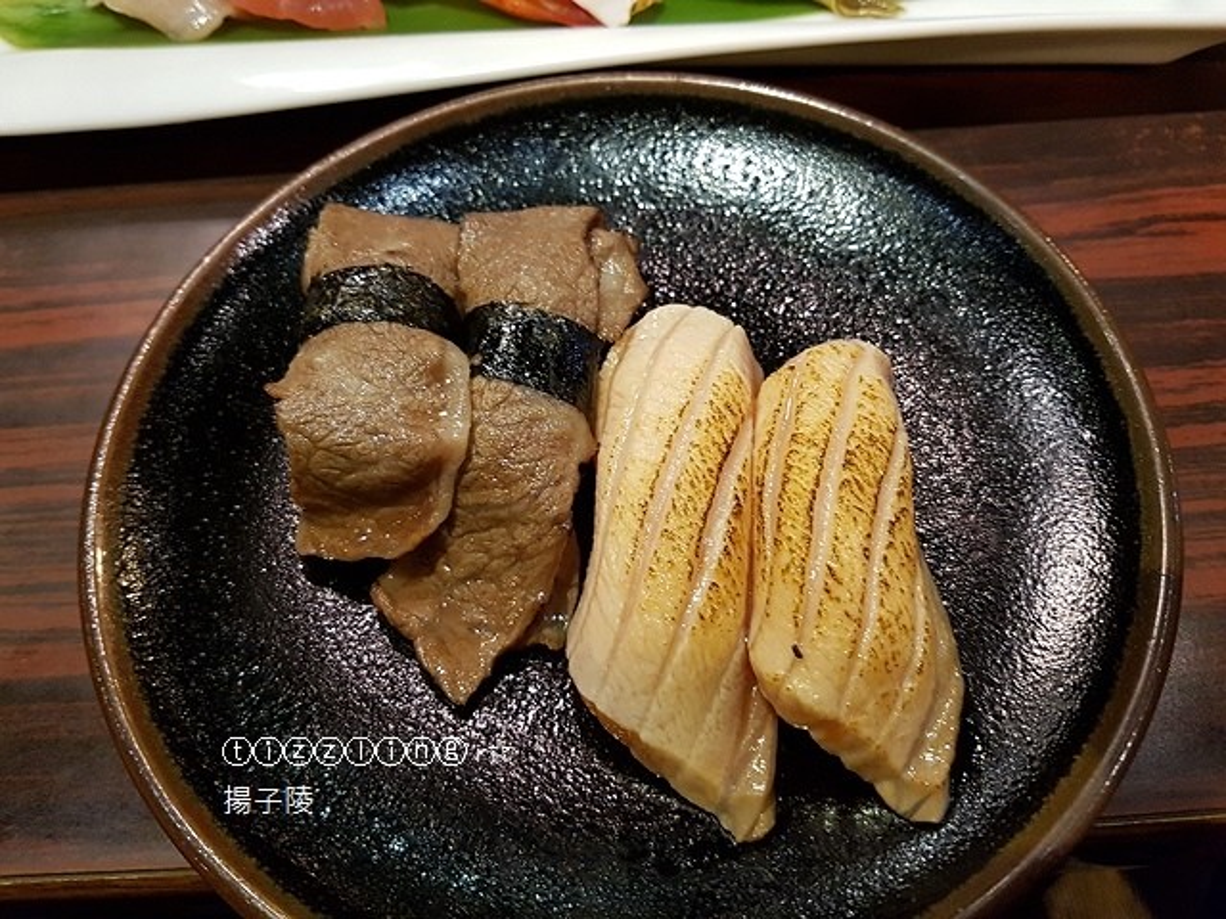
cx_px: 613
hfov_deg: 67.3
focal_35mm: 26
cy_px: 460
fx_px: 921
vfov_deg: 53.1
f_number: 1.7
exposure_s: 1/24
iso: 200
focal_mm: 4.2
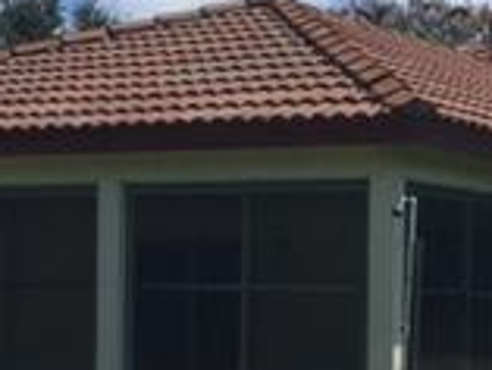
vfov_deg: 12.5
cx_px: 542
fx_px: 1678
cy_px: 351
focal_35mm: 118
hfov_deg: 16.2
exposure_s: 1/3049
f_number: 2.2
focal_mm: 4.15
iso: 32
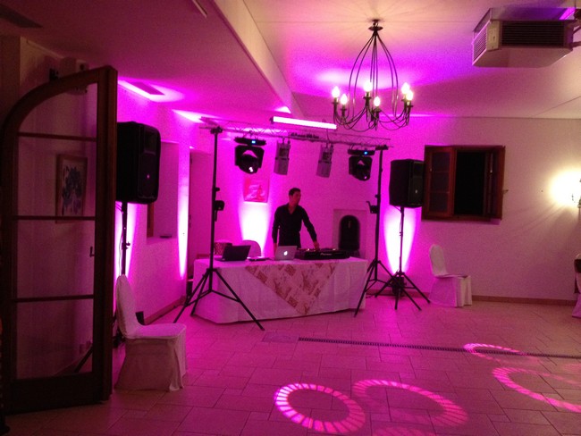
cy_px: 218
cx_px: 290
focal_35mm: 35
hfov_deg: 52.6
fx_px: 588
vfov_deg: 40.7
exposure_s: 1/17
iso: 400
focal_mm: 4.28
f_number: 2.4
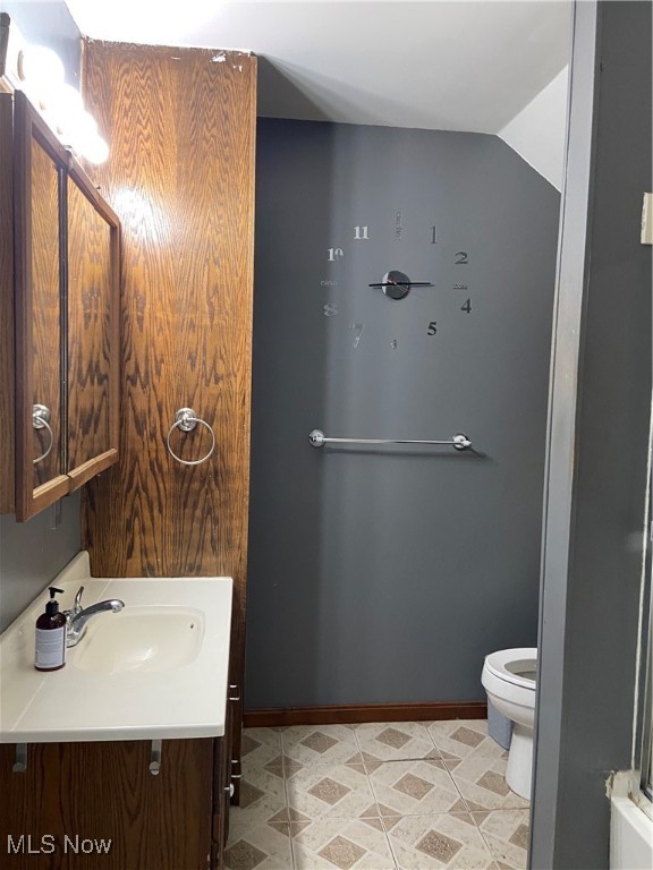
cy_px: 435
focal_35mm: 26
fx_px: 654
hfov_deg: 53.1
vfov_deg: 67.3
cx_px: 326
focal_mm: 4.25
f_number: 1.8
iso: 250
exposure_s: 1/60
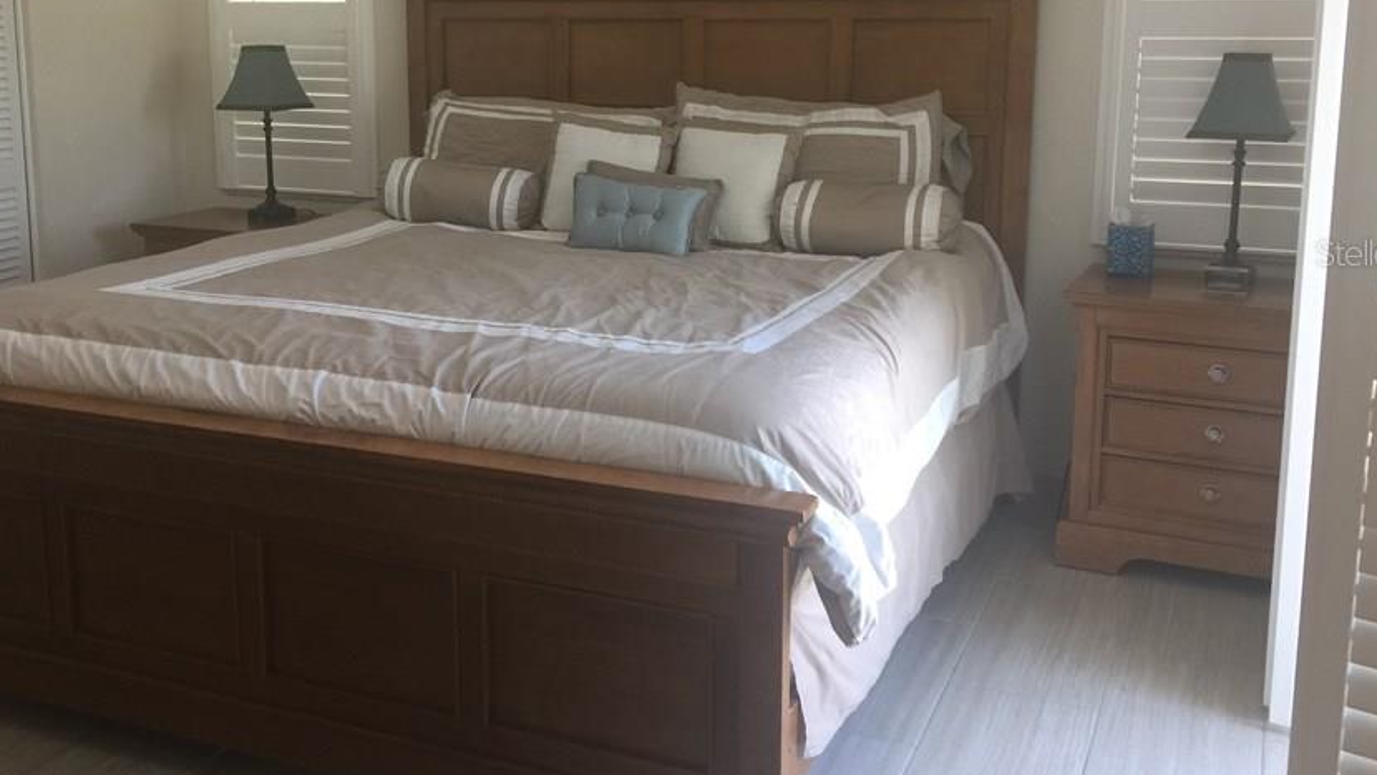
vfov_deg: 30.2
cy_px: 252
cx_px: 624
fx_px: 1424
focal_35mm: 39
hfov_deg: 51.5
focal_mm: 4.15
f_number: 2.2
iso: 40
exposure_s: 1/30
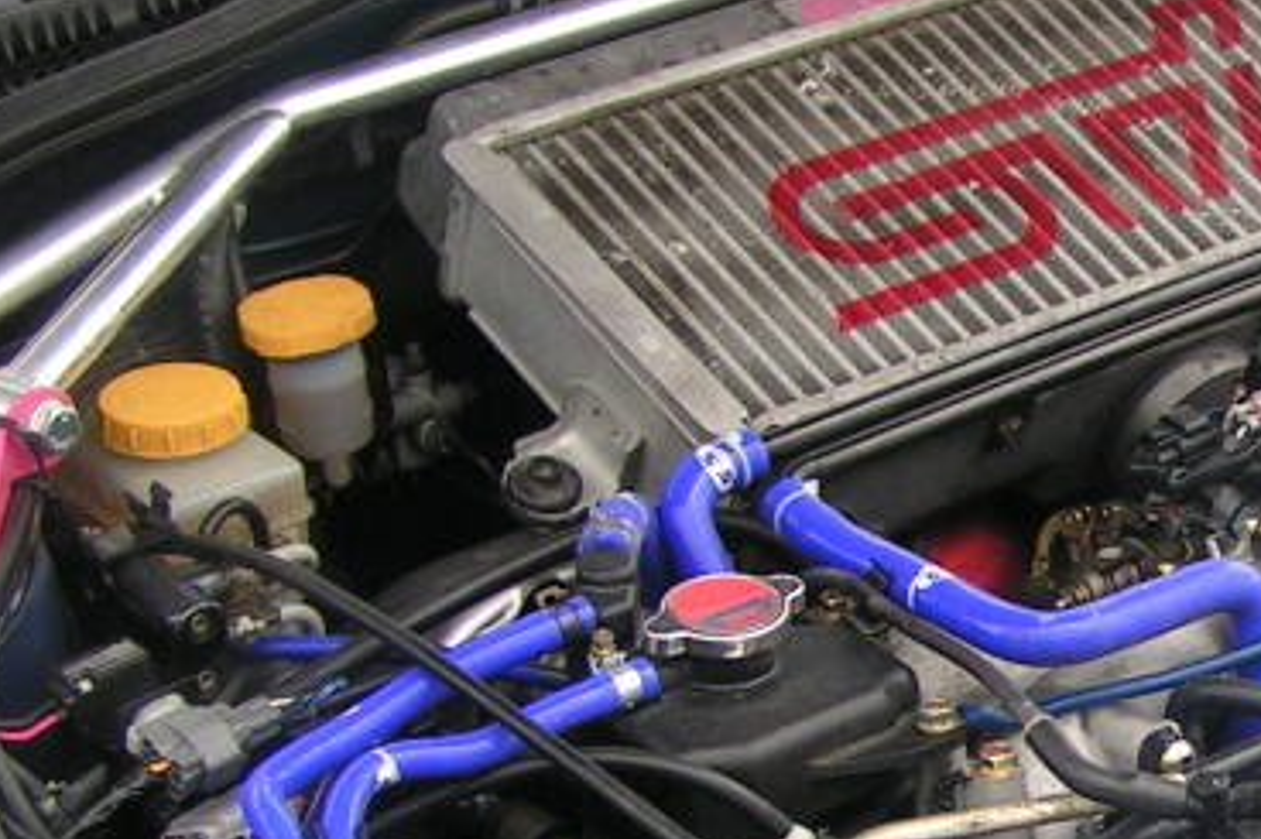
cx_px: 1405
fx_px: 3851
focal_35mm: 110
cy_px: 699
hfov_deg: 17.9
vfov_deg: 12.4
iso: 50
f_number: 4
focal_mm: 5.8
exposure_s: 1/100
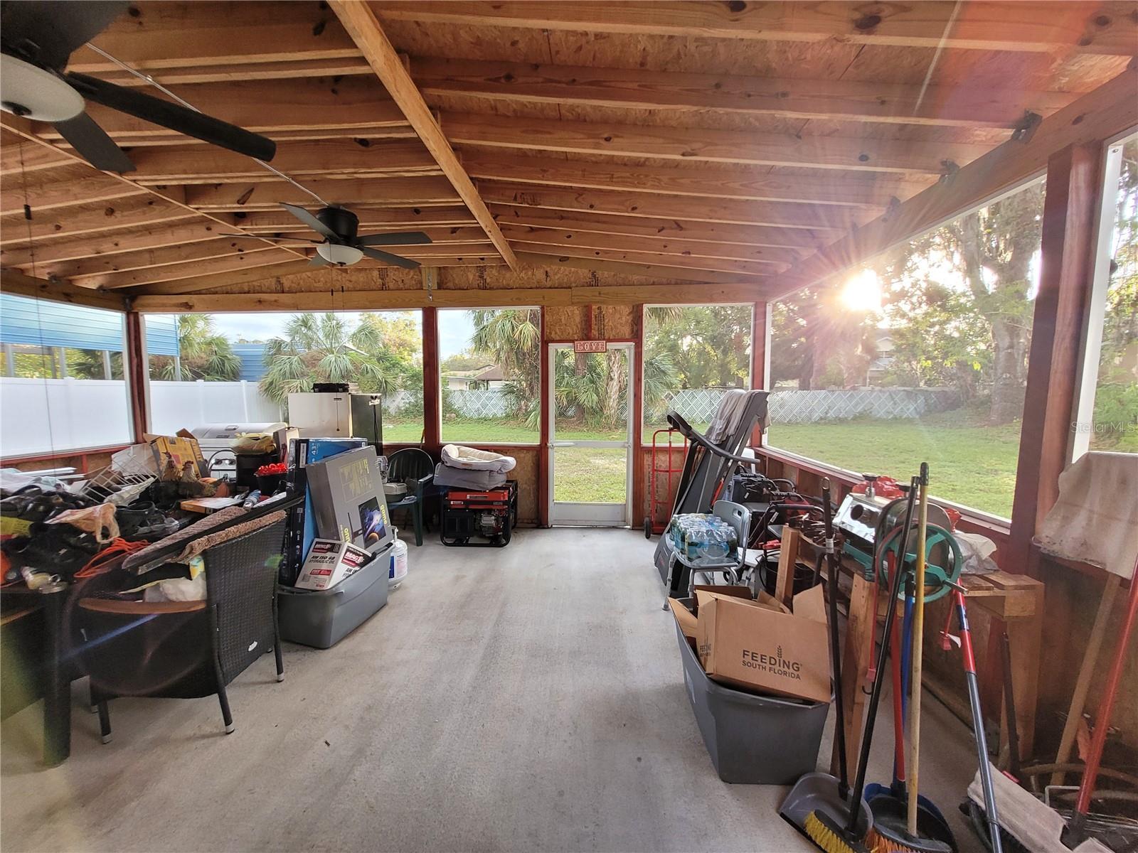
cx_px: 569
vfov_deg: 89.9
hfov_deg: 106.2
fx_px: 427
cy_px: 426
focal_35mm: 13
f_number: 2.2
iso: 100
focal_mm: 1.74
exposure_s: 1/60
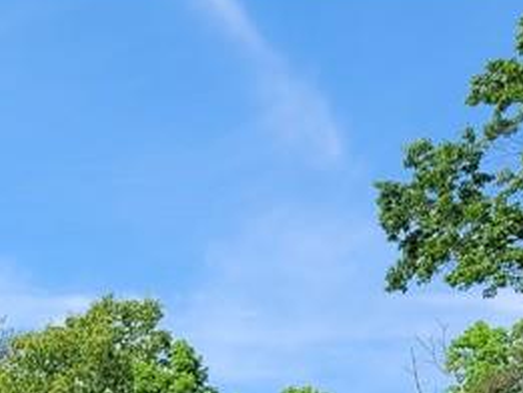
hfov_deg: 17.5
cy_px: 748
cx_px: -240
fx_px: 1542
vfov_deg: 12.9
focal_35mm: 102
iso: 40
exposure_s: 1/1606
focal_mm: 5.4
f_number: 1.8
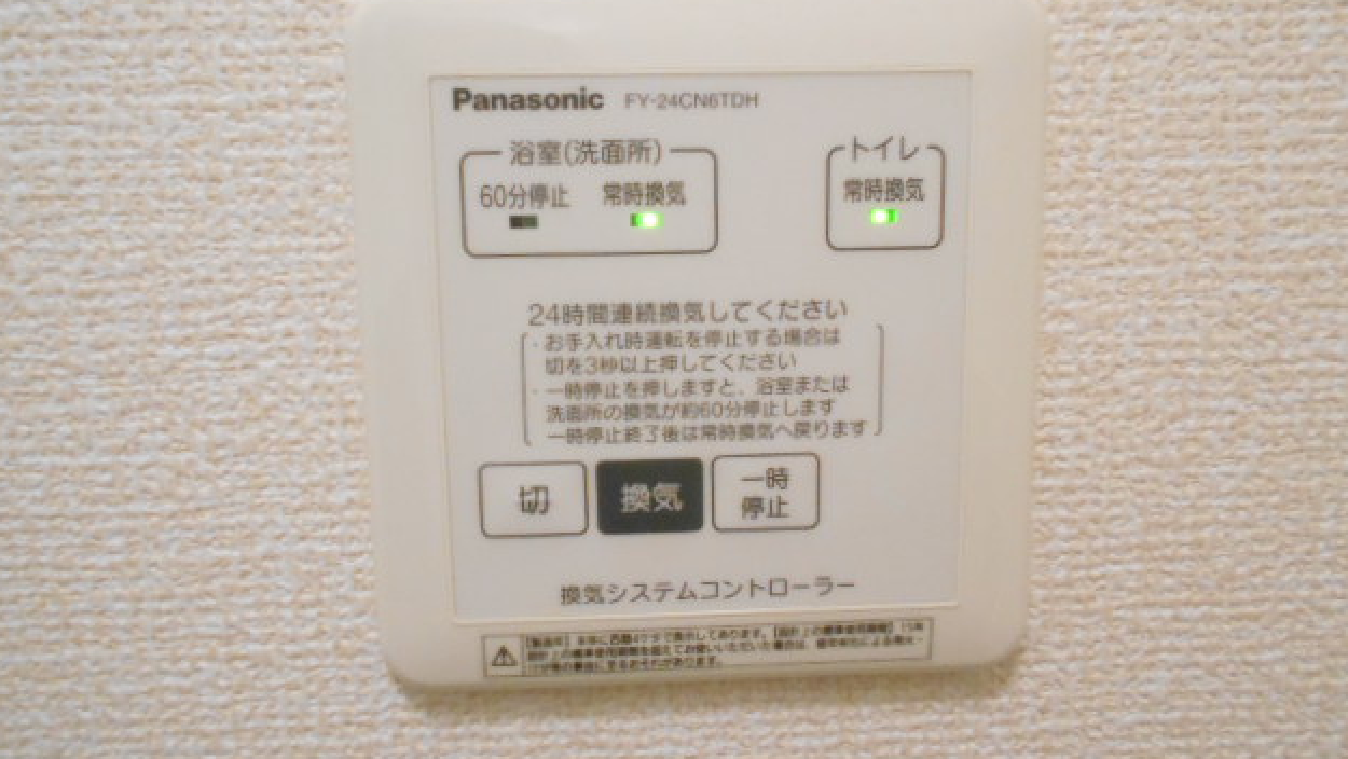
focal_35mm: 29
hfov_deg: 66.0
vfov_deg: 40.2
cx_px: 664
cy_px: 367
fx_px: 1037
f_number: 3.2
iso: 800
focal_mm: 4.6
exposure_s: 1/50
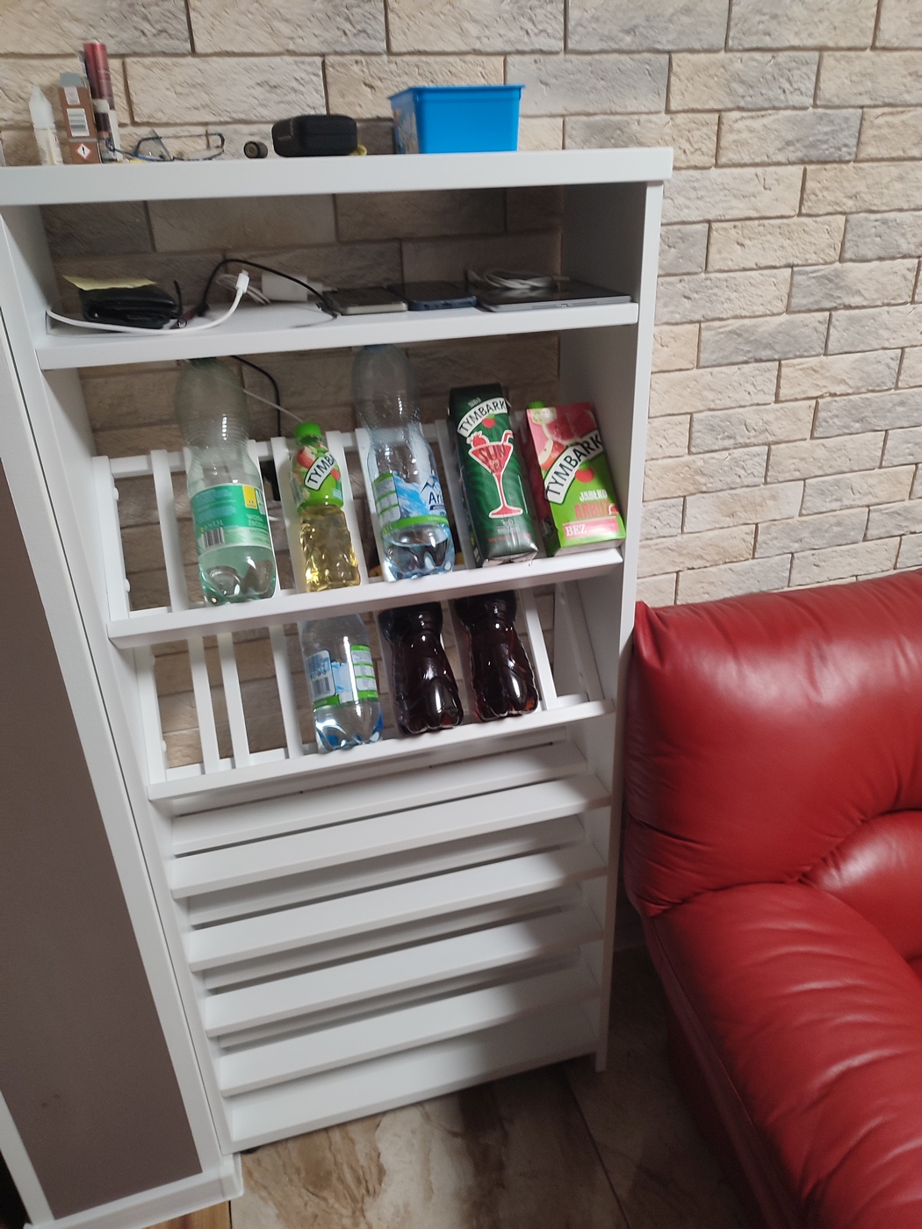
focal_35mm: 24
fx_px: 852
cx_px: 461
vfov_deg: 71.6
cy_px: 614
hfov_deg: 56.8
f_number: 1.89
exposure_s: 1/33
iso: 804
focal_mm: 5.89
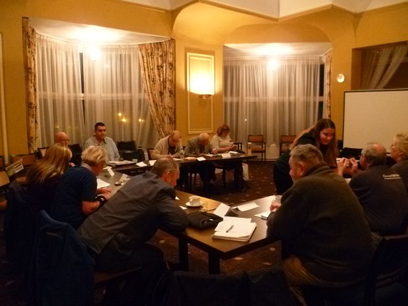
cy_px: 153
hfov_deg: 63.4
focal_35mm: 28
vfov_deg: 49.7
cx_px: 204
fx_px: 330
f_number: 2.8
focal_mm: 5
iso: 800
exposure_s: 1/15
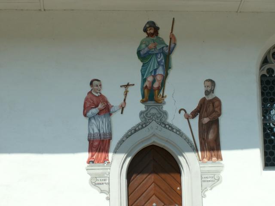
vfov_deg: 23.7
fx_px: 493
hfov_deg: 31.2
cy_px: 103
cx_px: 138
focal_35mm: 62
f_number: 8
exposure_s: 1/160
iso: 50
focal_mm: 10.37
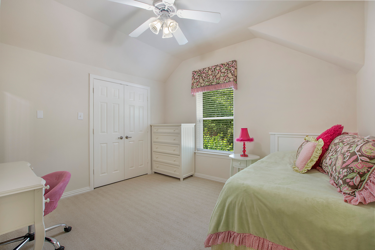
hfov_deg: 100.4
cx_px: 188
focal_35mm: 15
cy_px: 125
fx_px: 156
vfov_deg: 77.3
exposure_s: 1/13
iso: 100
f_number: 8
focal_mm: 10
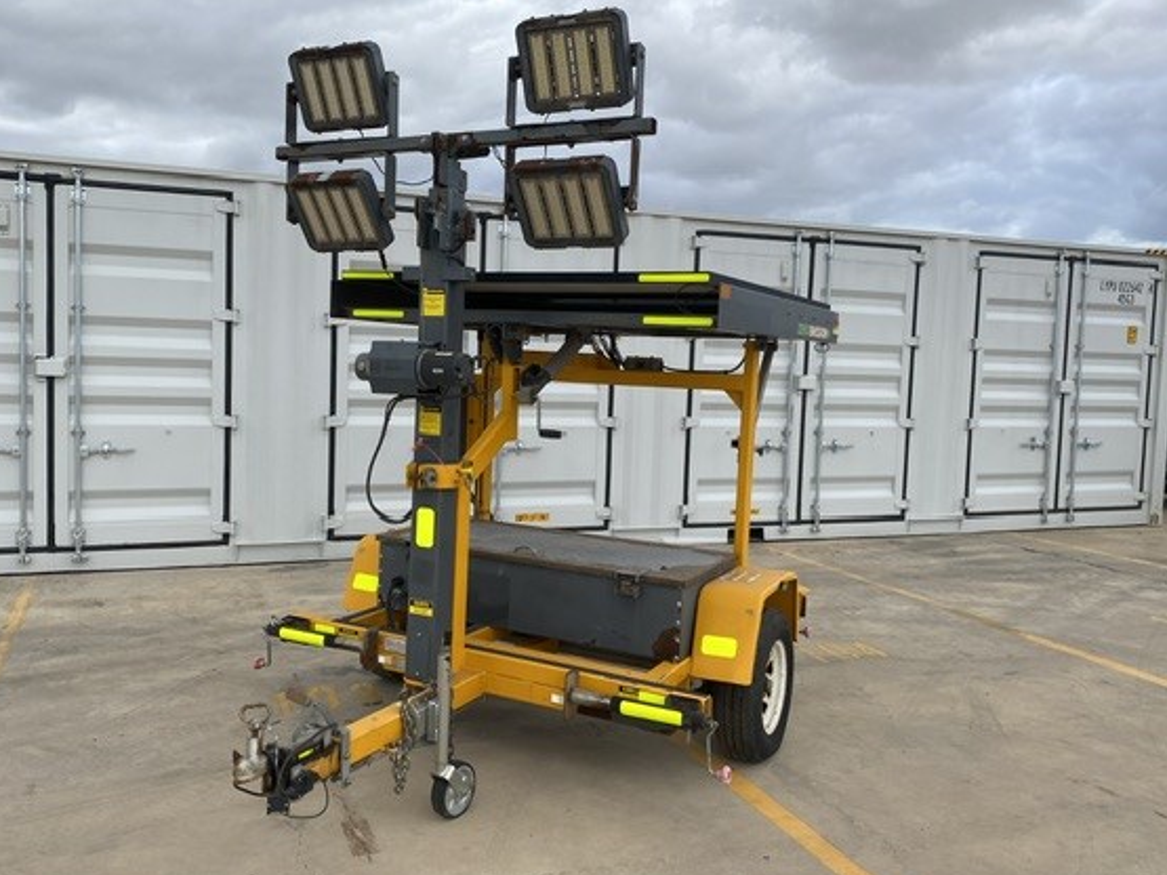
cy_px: 433
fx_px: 1011
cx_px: 530
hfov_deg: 59.9
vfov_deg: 46.8
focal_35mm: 30
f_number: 1.8
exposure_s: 1/1838
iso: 32
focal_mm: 4.25
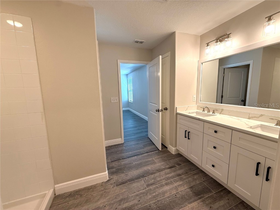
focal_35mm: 14
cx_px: 140
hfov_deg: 102.1
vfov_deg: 85.7
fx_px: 113
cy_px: 105
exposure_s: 1/120
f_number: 2.2
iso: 100
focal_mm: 2.22
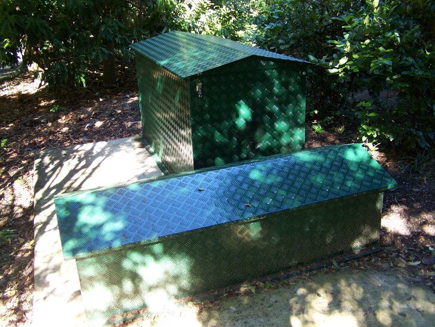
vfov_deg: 37.7
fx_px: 478
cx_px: 218
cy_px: 164
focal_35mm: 38
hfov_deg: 49.0
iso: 125
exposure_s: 1/60
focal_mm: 6.3
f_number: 2.8
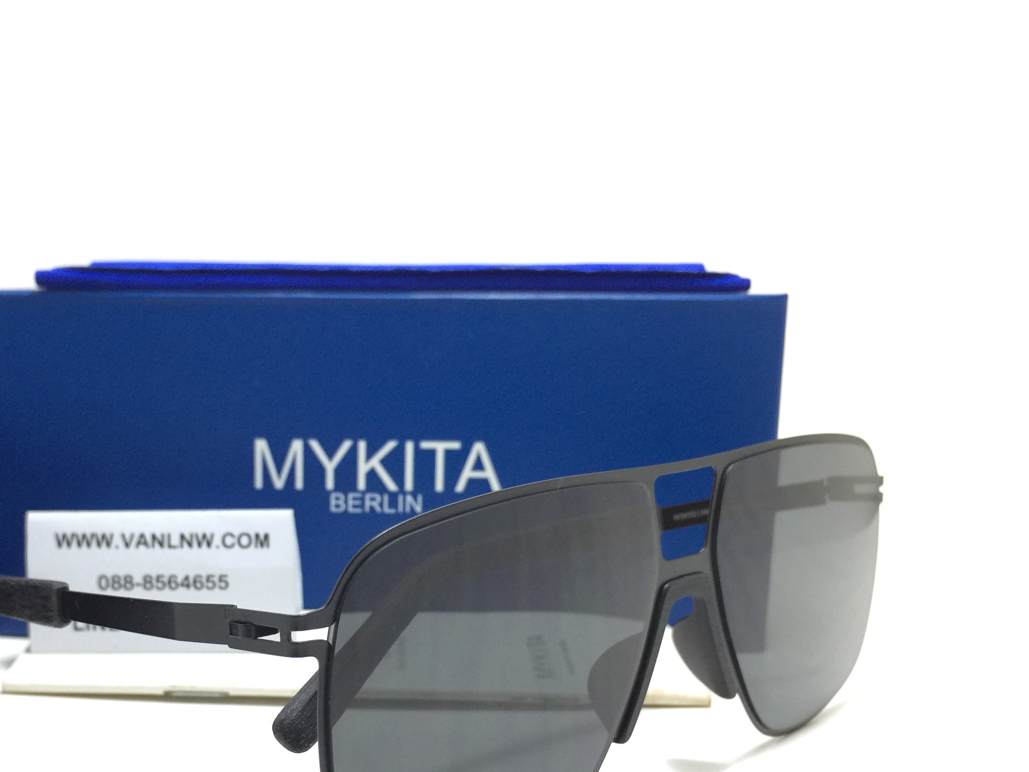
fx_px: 1159
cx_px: 361
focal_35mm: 39
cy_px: 517
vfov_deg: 36.4
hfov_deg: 47.2
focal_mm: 4.15
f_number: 2.2
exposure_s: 1/33
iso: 80
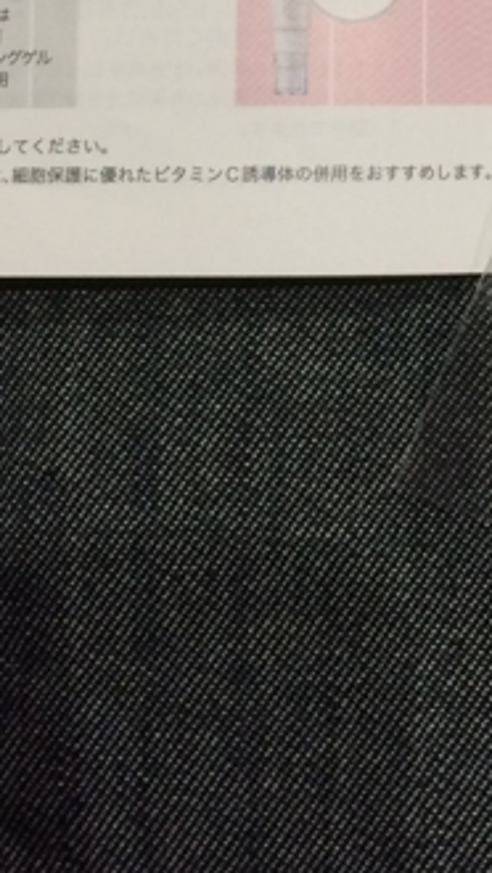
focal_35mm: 98
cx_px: 571
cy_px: -220
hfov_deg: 12.1
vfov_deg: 20.2
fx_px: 2269
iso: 125
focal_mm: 4.15
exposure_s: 1/30
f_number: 2.2
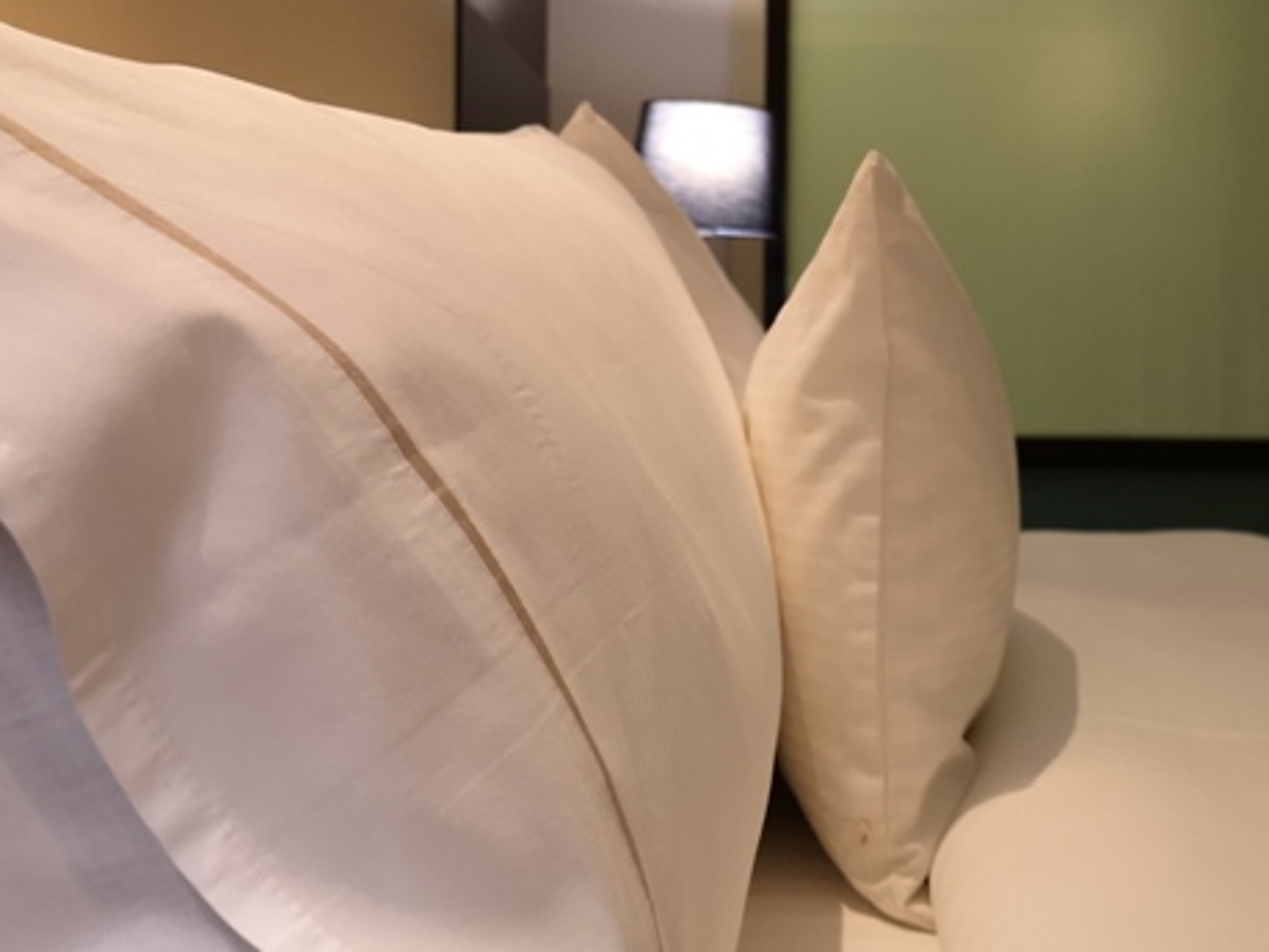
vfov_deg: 30.8
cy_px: 392
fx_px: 1723
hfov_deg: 40.2
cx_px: 792
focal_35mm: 47
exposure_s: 1/25
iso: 320
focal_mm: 3.95
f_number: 1.8
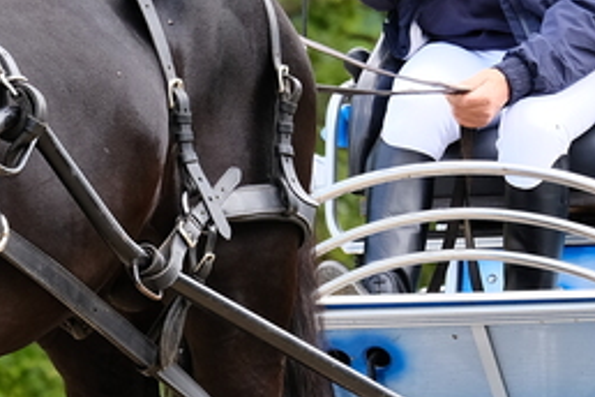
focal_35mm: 840
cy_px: 253
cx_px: -131
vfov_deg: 1.6
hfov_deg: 2.5
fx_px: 13882
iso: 400
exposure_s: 1/180
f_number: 5.6
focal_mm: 141.3
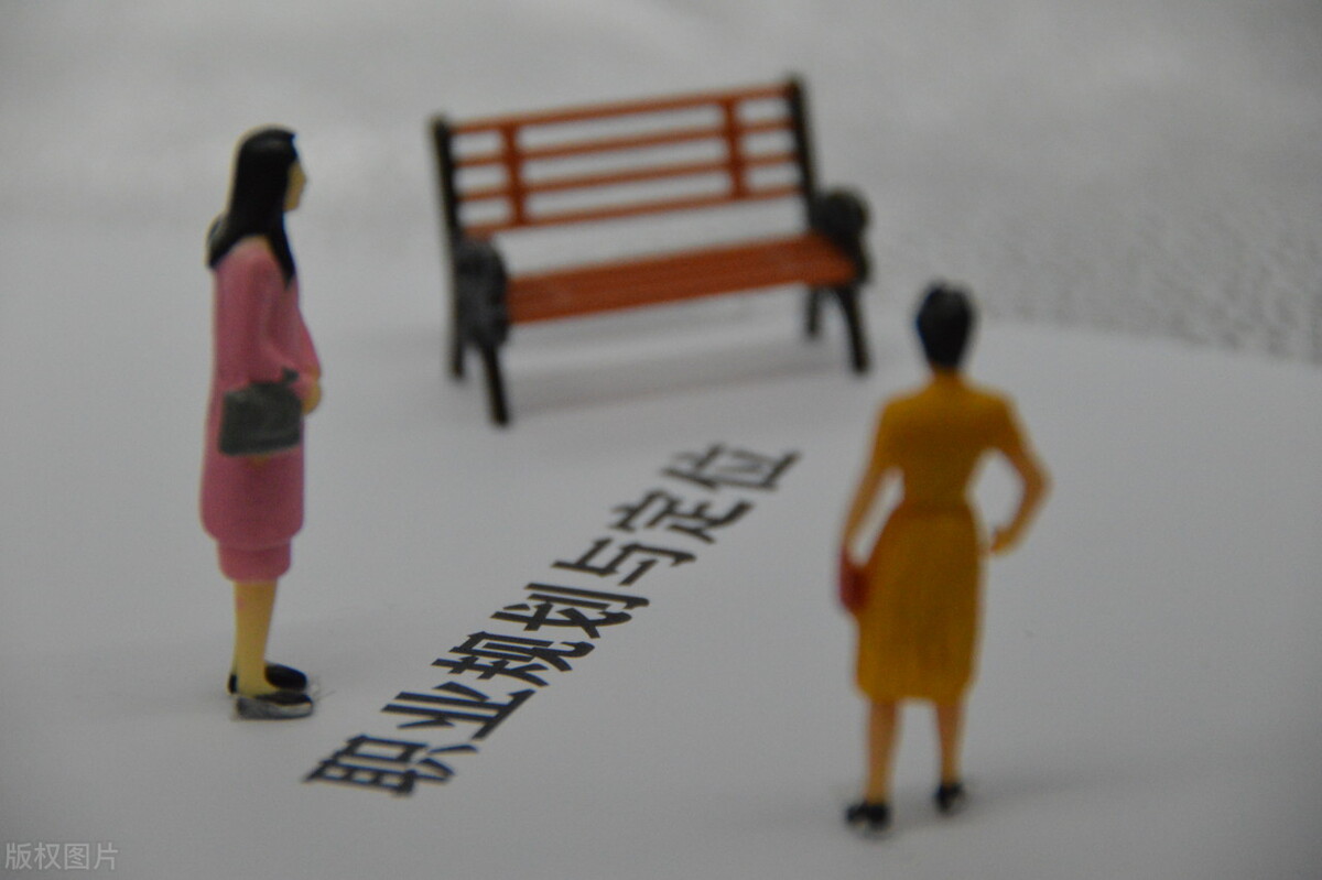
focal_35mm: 300
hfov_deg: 6.9
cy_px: 440
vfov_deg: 4.6
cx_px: 661
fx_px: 11012
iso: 2500
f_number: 5.6
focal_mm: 200
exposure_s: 1/125
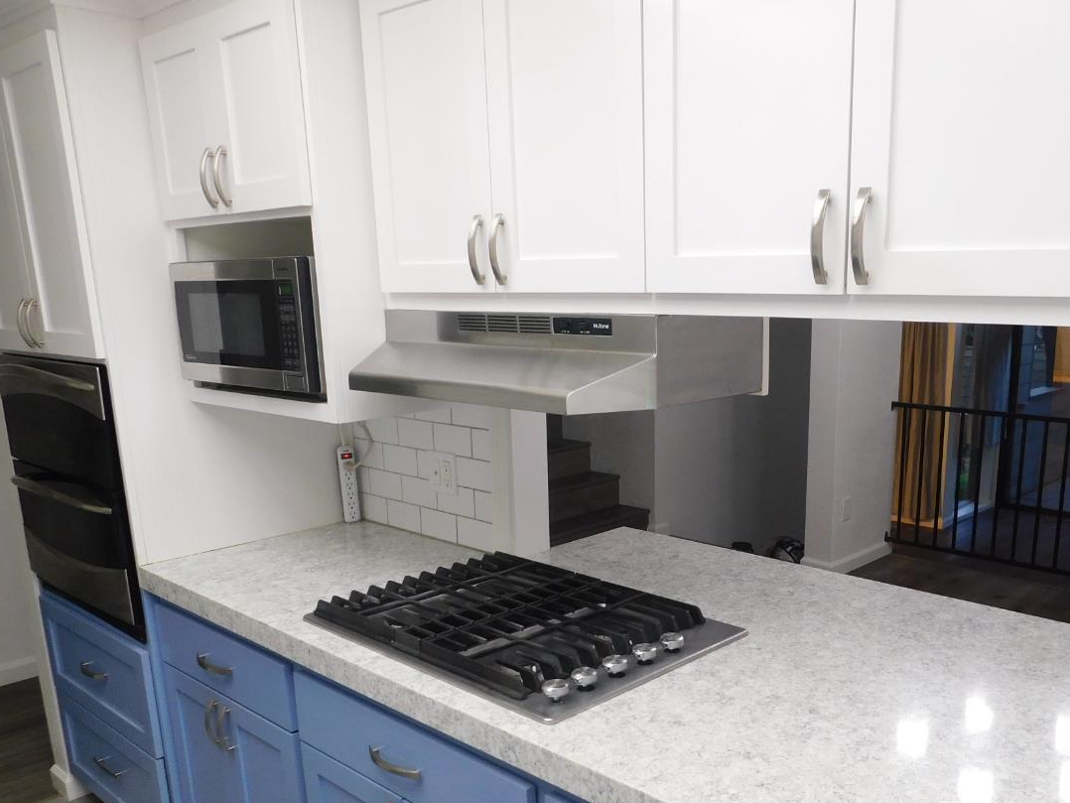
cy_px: 540
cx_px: 642
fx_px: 989
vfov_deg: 43.5
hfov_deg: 56.4
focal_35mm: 32
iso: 200
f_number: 3
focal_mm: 4
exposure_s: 1/30
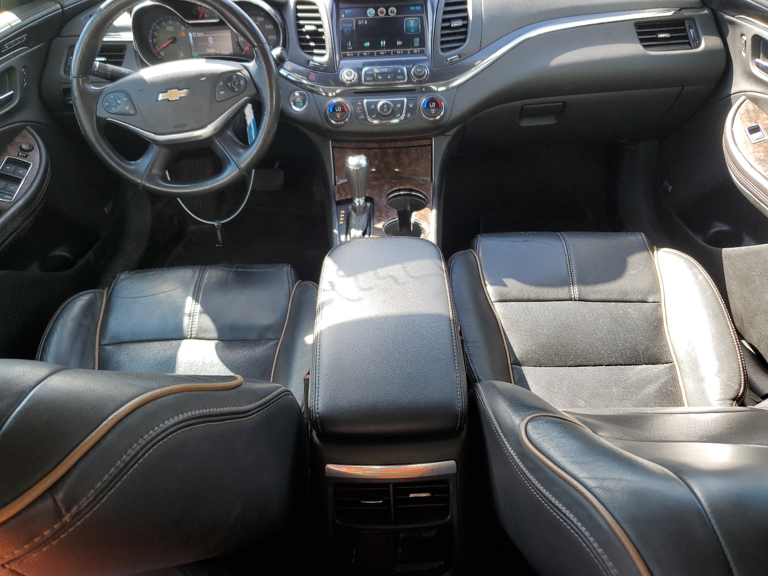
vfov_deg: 51.4
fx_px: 599
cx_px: 377
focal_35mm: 27
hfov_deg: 65.3
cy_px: 281
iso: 50
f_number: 1.5
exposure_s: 1/213
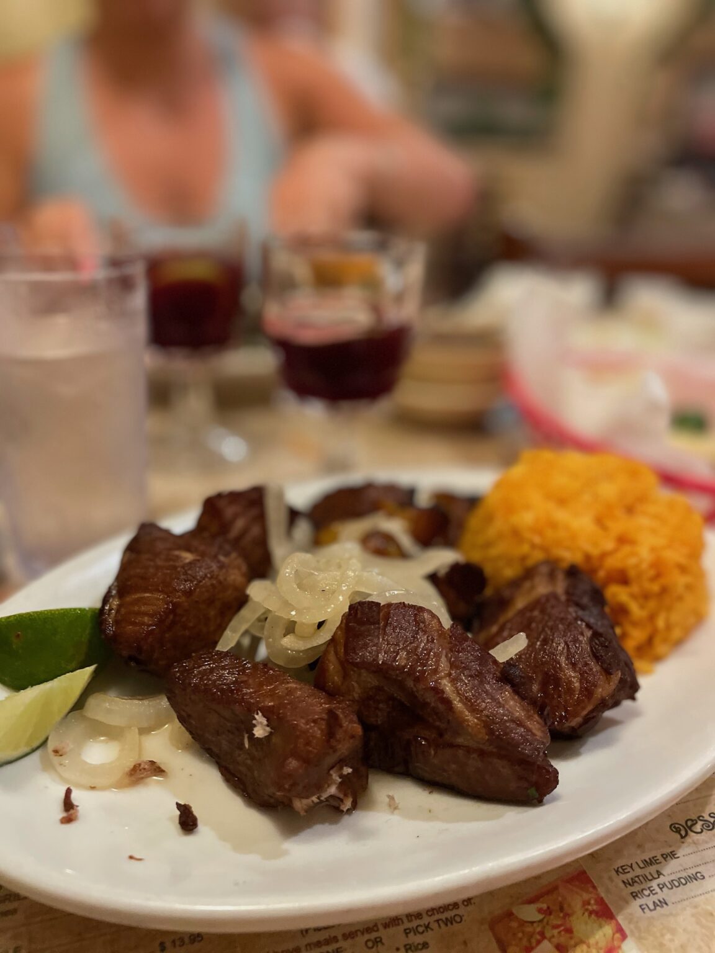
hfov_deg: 53.1
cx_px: 358
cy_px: 476
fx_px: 716
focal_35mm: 26
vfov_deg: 67.3
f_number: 1.6
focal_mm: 4.2
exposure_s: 1/60
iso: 500
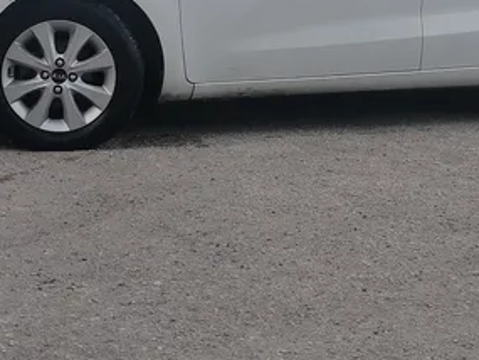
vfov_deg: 16.0
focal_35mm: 92
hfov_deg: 21.3
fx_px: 1274
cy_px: 91
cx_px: 289
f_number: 1.8
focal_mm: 5.3
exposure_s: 1/100
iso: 50
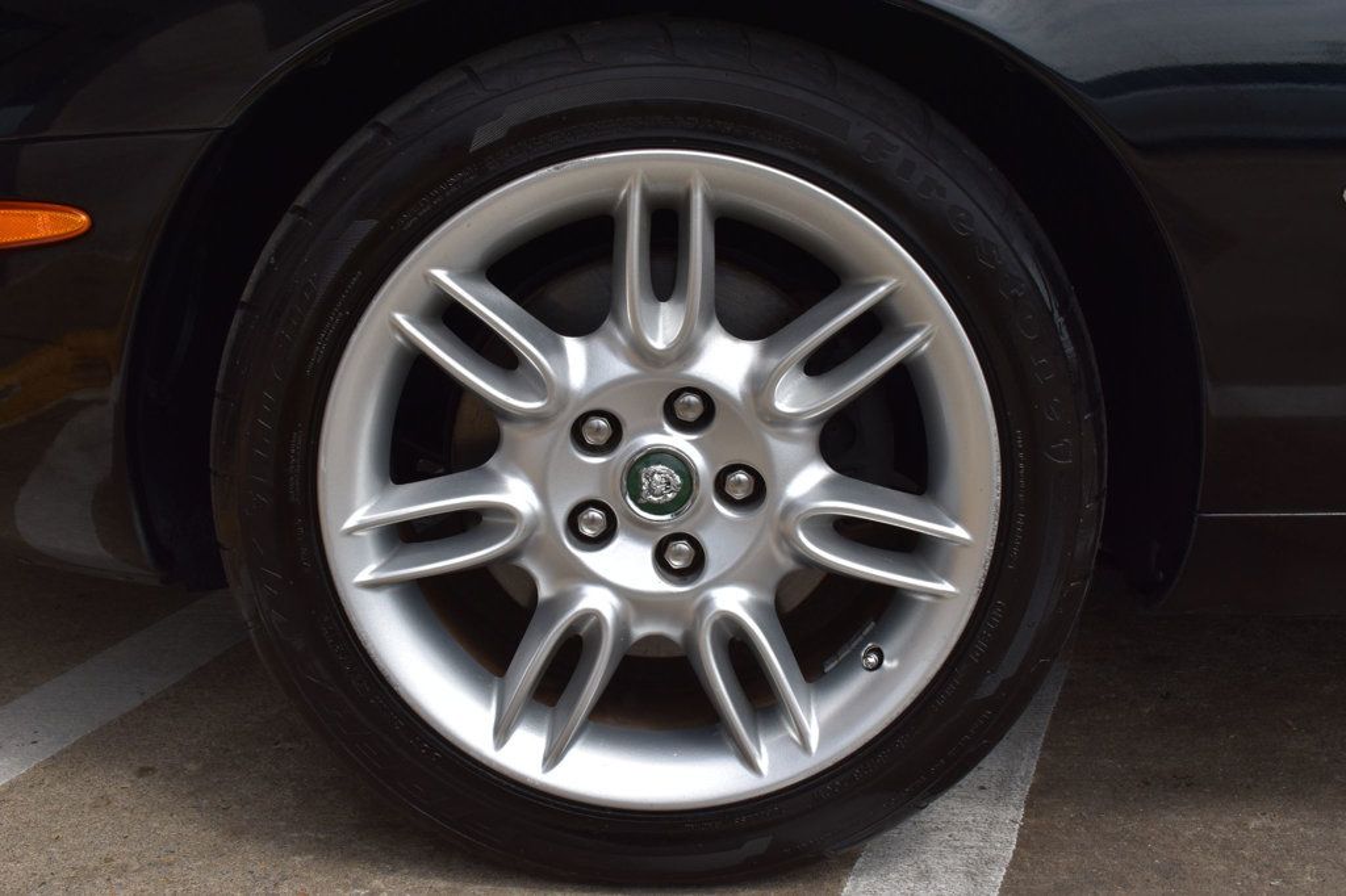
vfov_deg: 29.8
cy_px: 448
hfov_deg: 43.6
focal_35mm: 45
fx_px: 1682
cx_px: 673
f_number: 11
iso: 320
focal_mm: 30
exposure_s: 1/500
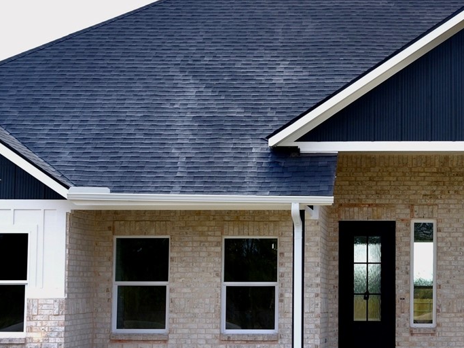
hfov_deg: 18.1
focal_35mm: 107
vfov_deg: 13.8
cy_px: 154
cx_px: 408
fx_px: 1434
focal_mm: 23
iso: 100
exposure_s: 1/110
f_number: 4
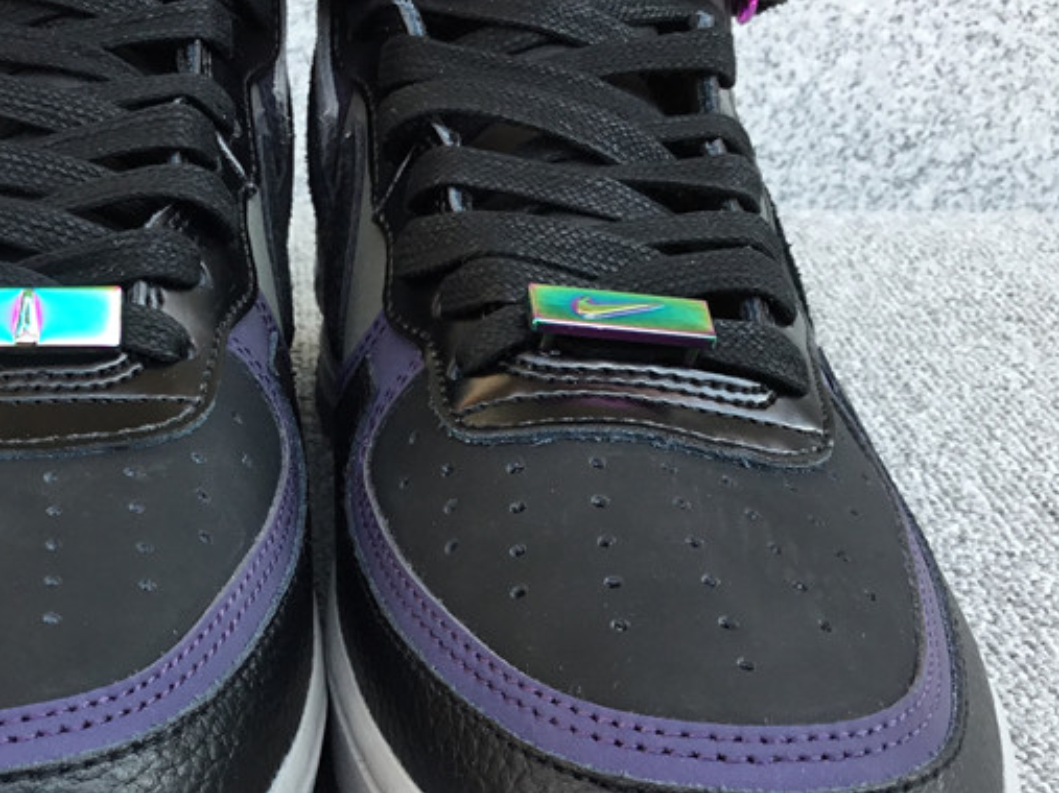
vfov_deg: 26.4
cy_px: 514
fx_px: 1682
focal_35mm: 55
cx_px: 317
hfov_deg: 34.5
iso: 40
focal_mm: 3.3
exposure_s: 1/100
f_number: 2.4
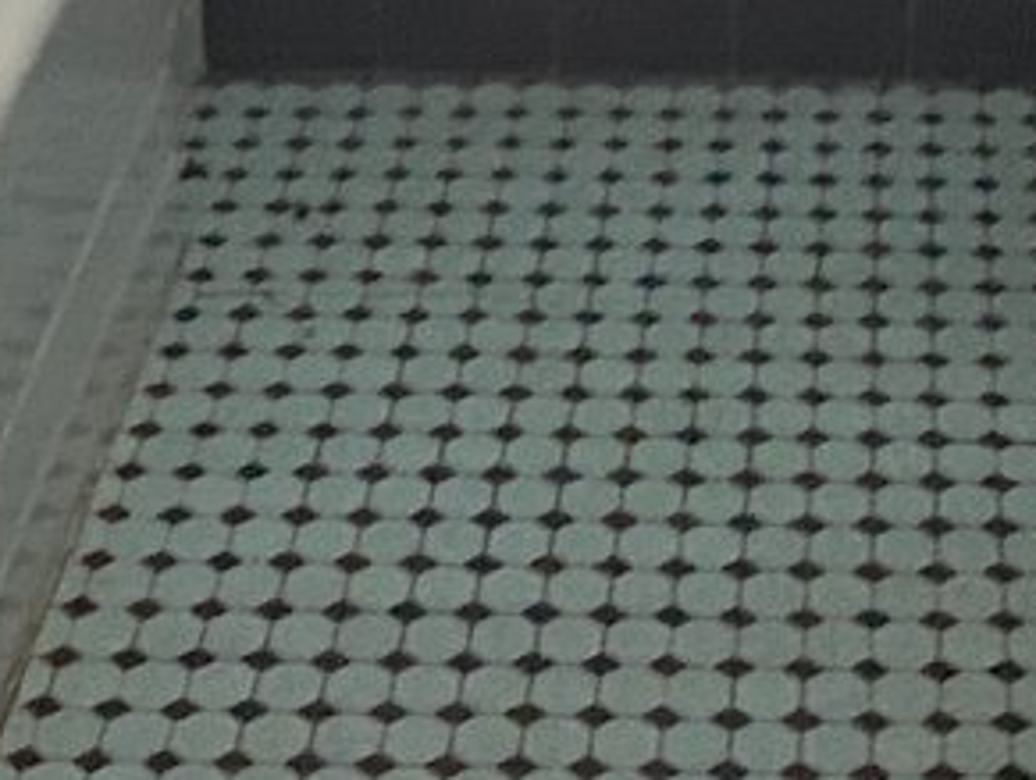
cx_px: 707
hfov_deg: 14.6
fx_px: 4045
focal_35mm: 135
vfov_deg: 10.4
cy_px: -572
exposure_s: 1/30
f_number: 1.8
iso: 640
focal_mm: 4.25
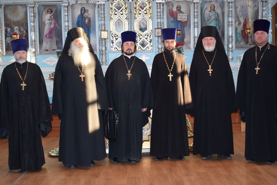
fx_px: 462
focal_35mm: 60
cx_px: 138
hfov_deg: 33.4
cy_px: 92
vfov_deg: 22.6
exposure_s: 1/60
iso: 1250
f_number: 5
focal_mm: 40
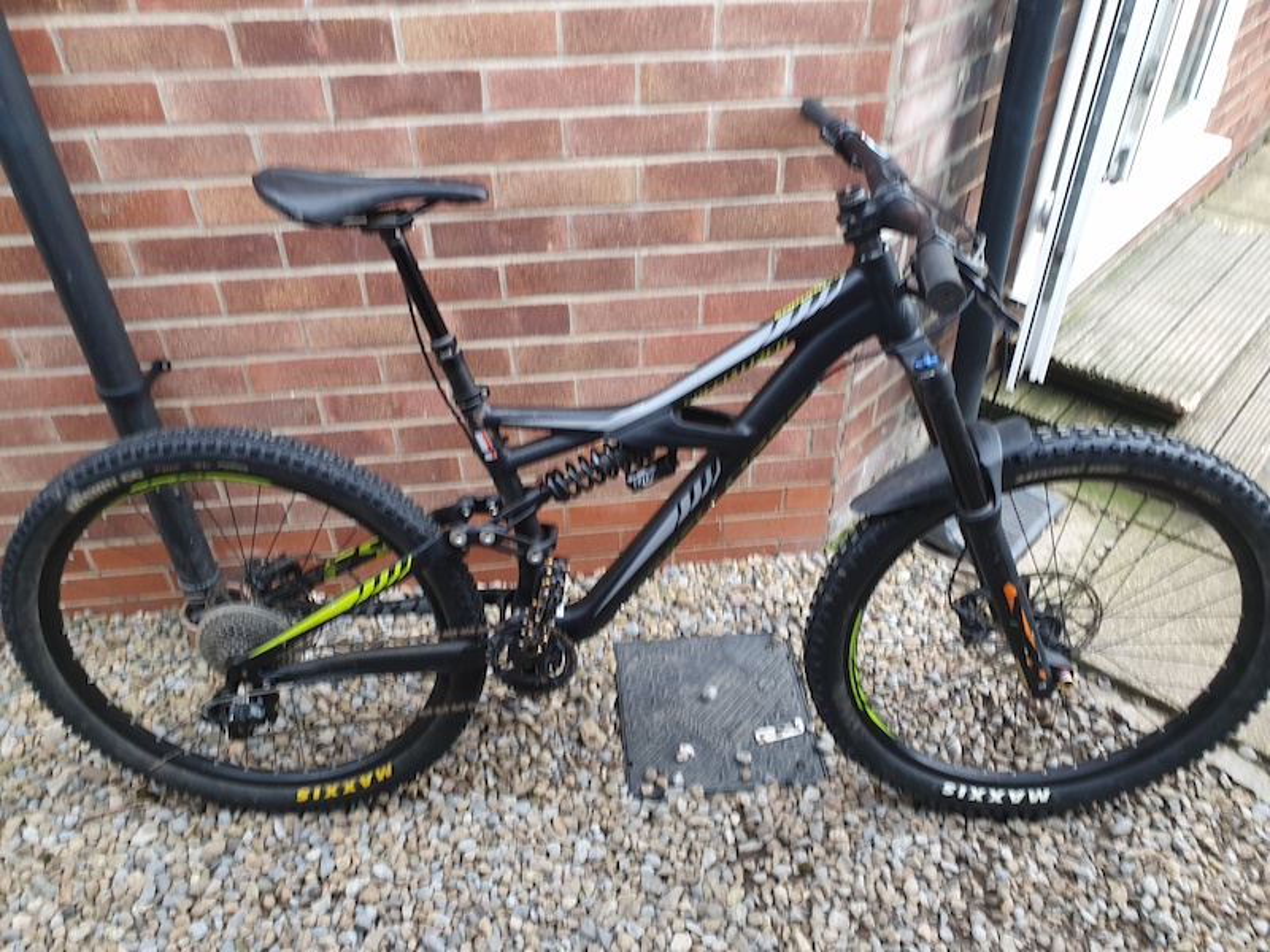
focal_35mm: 26
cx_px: 635
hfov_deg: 67.3
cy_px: 476
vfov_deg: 53.1
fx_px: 954
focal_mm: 4.3
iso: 80
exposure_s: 1/50
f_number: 2.4
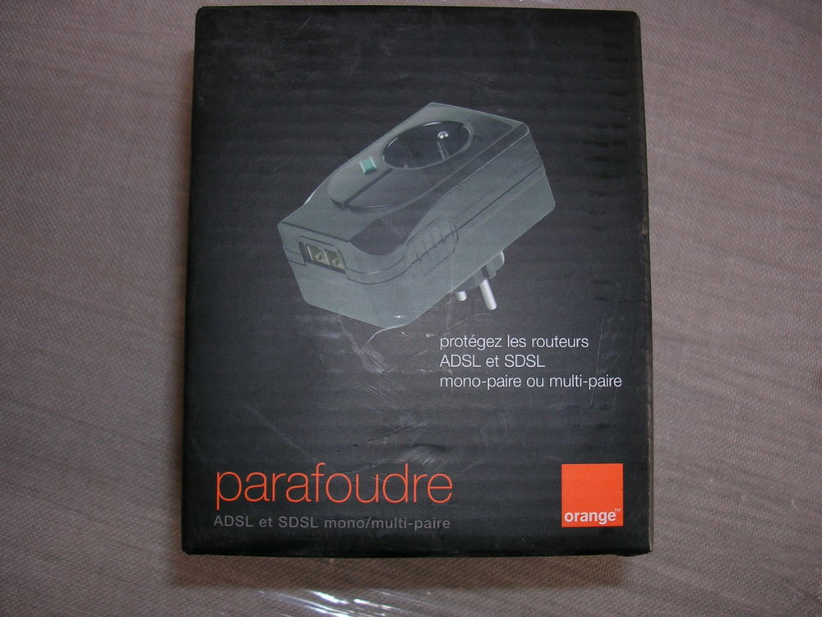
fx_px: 902
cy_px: 308
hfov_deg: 49.0
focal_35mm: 38
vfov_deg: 37.7
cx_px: 411
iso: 50
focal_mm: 5.8
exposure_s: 1/60.1
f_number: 2.8
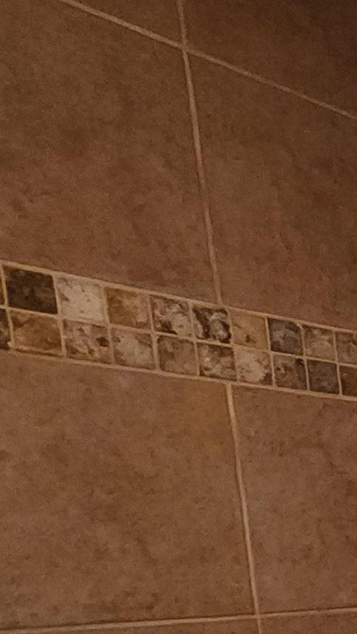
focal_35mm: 51
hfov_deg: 11.6
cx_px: 1063
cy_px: 658
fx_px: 858
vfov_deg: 35.9
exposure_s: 1/40
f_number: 2.2
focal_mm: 2.2
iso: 320
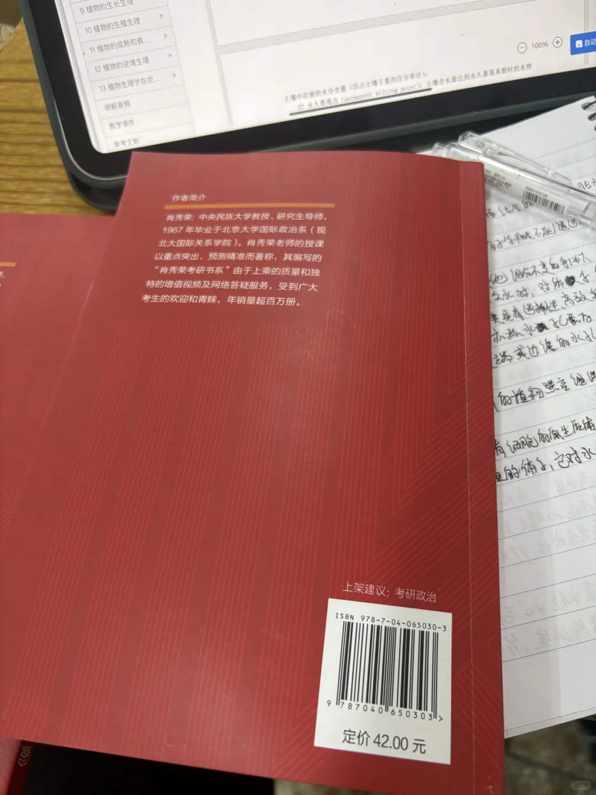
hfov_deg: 53.1
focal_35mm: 26
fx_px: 597
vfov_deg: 67.3
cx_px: 298
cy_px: 398
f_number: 1.6
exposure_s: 1/78
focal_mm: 5.96
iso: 125
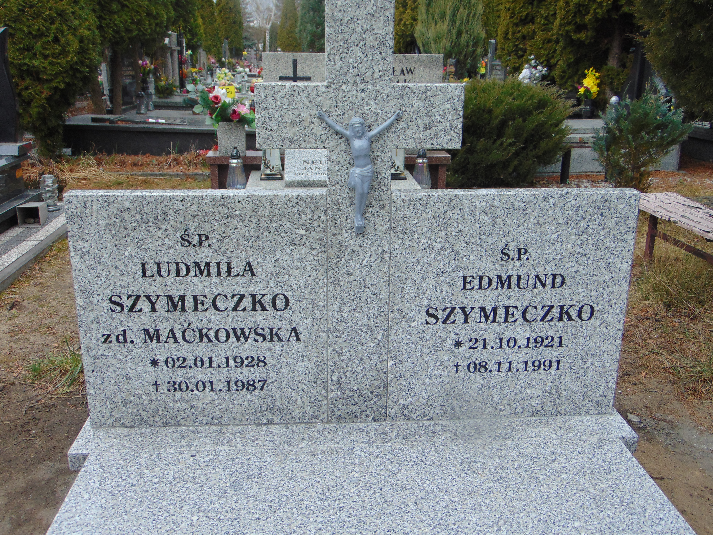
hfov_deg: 55.4
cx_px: 356
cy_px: 268
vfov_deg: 42.9
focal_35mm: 33
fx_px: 680
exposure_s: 1/200
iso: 80
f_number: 3.2
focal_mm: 5.8
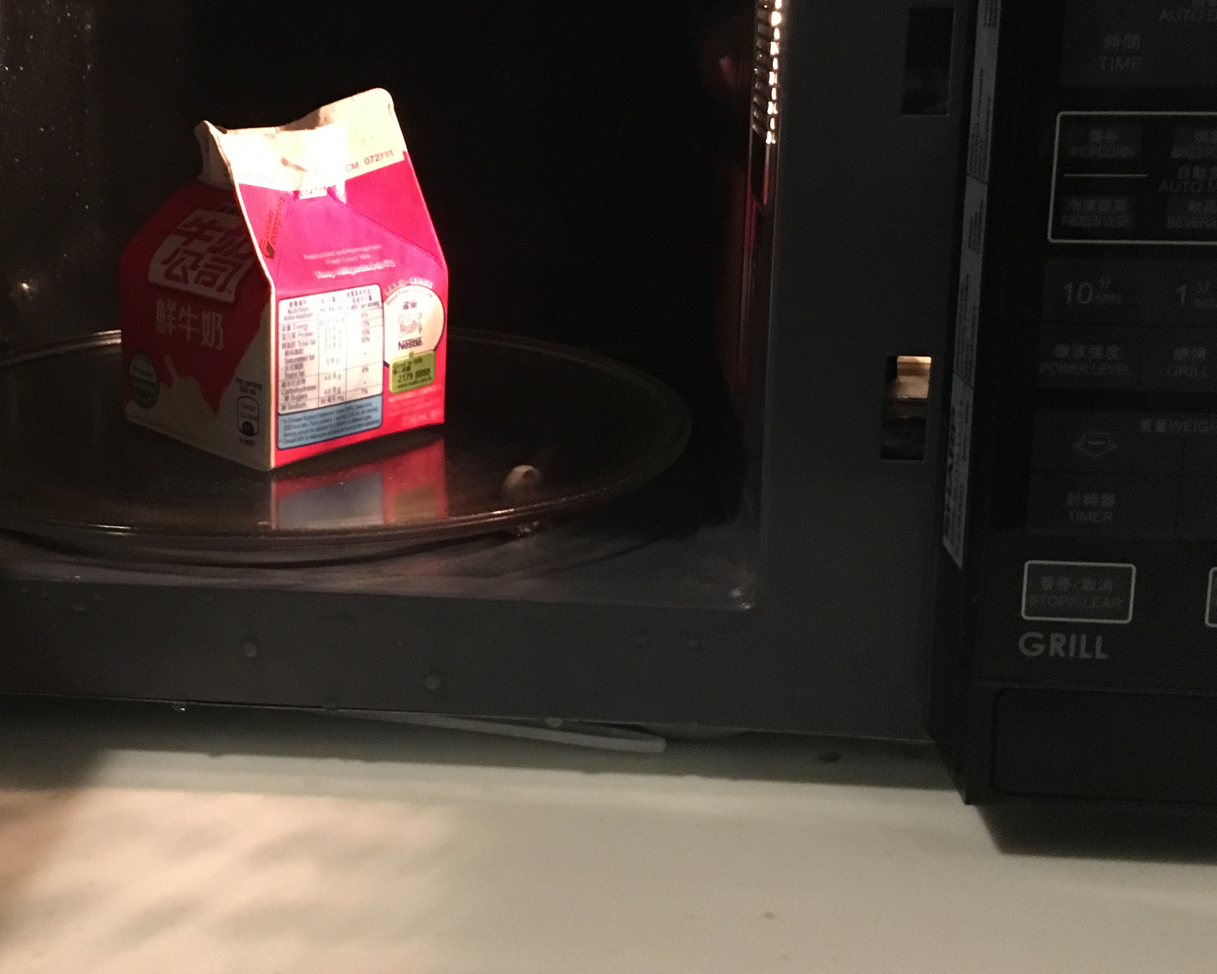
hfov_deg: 39.1
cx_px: 401
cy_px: 304
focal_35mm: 47
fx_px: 1693
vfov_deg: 31.8
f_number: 2.2
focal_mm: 4.15
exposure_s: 1/17
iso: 250
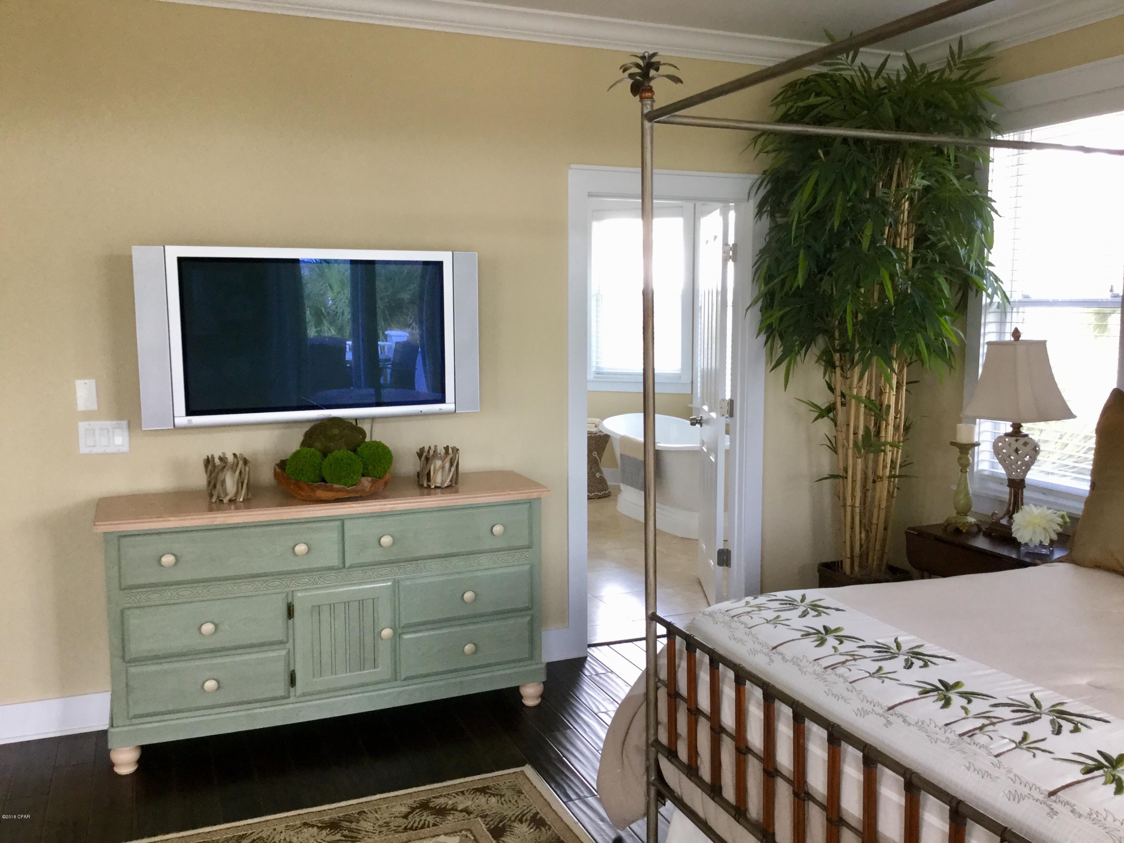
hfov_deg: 58.4
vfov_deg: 45.4
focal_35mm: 31
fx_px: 1007
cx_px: 562
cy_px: 422
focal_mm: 3.3
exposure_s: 1/30
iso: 50
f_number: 2.4
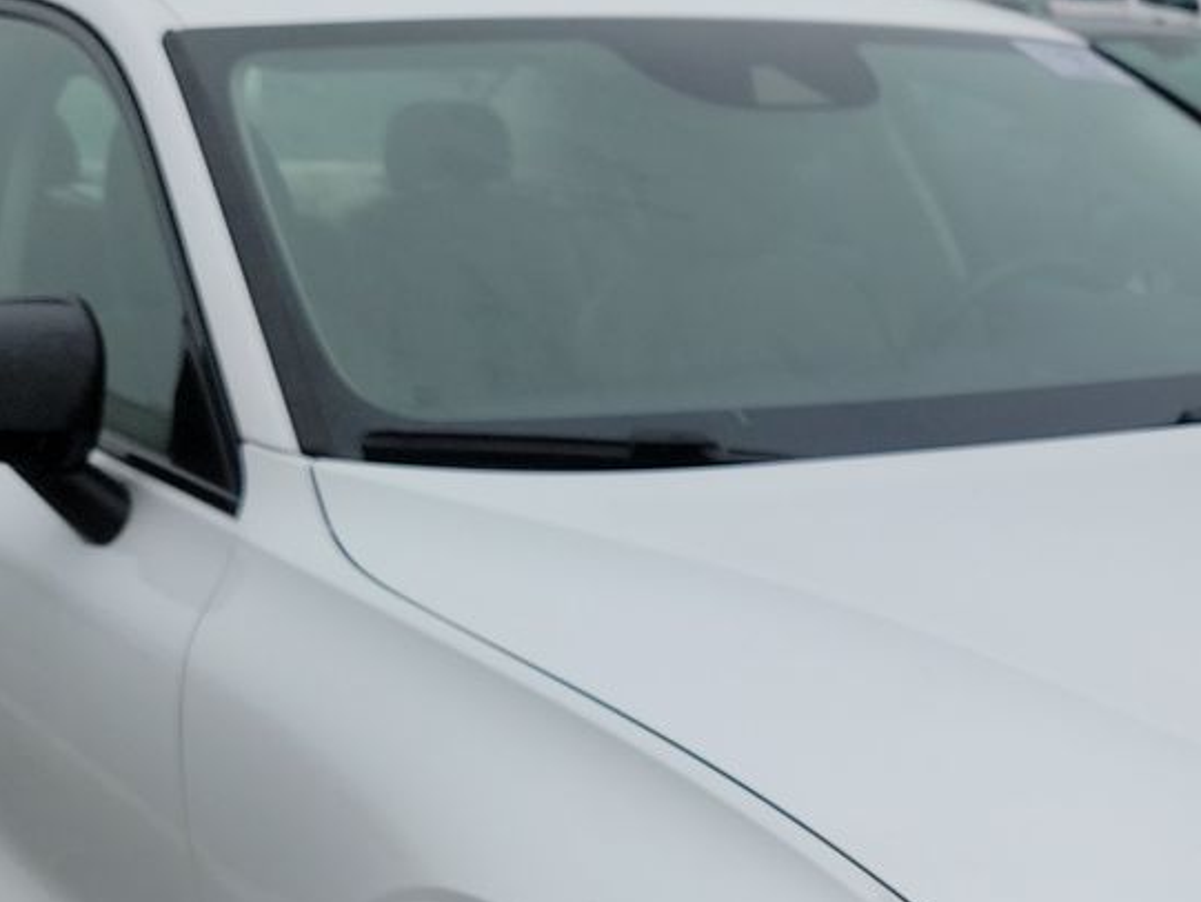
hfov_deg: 26.0
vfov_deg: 19.8
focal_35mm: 71
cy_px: 1004
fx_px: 2464
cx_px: 1203
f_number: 1.8
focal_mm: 6.7
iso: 50
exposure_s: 1/265
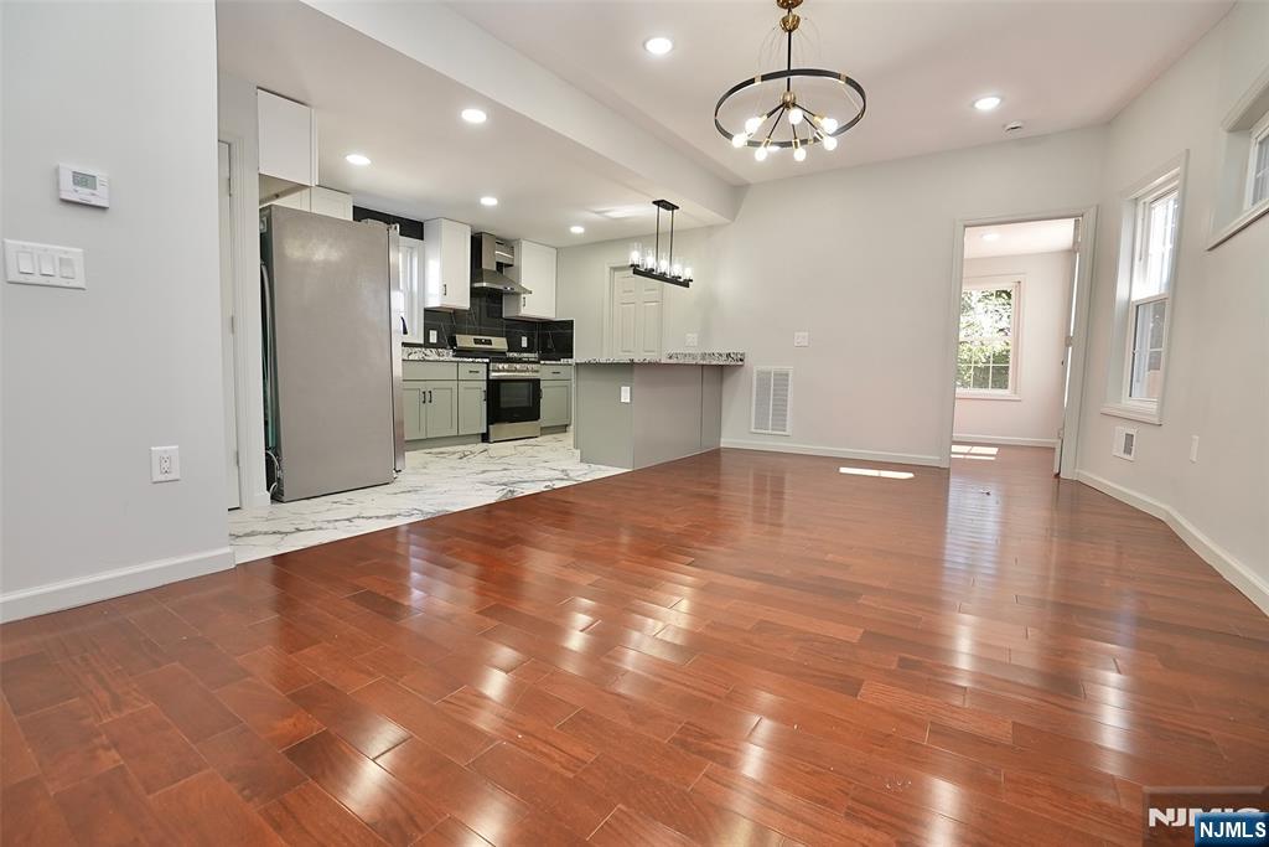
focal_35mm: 15
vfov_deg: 77.3
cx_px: 634
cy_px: 424
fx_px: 529
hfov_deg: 100.4
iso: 400
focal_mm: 10
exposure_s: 1/60
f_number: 5
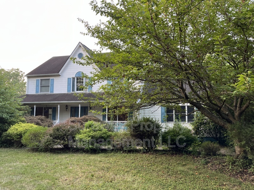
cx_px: 127
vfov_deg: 53.1
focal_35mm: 26
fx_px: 191
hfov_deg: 67.3
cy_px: 95
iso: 100
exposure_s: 1/121
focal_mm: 5.1
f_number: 1.6
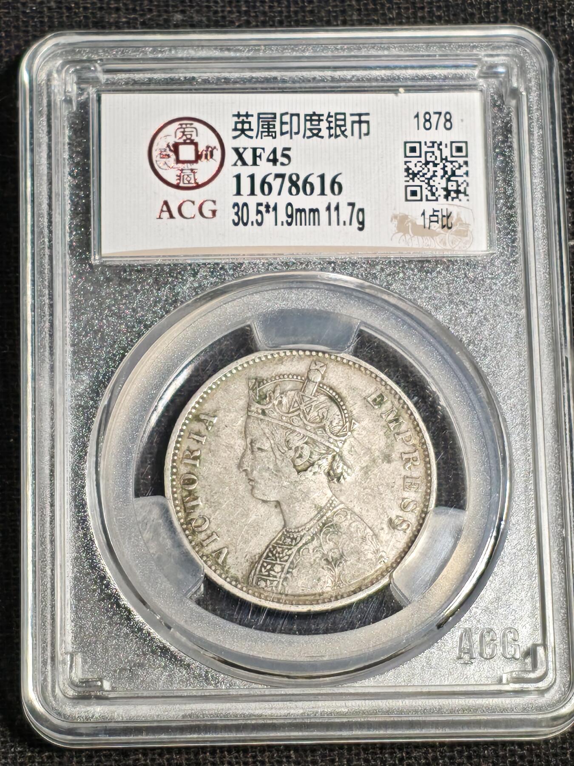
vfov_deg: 15.5
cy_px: 383
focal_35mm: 127
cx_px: 287
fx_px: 2808
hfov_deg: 11.7
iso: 50
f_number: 1.5
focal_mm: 4.94
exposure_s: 1/268
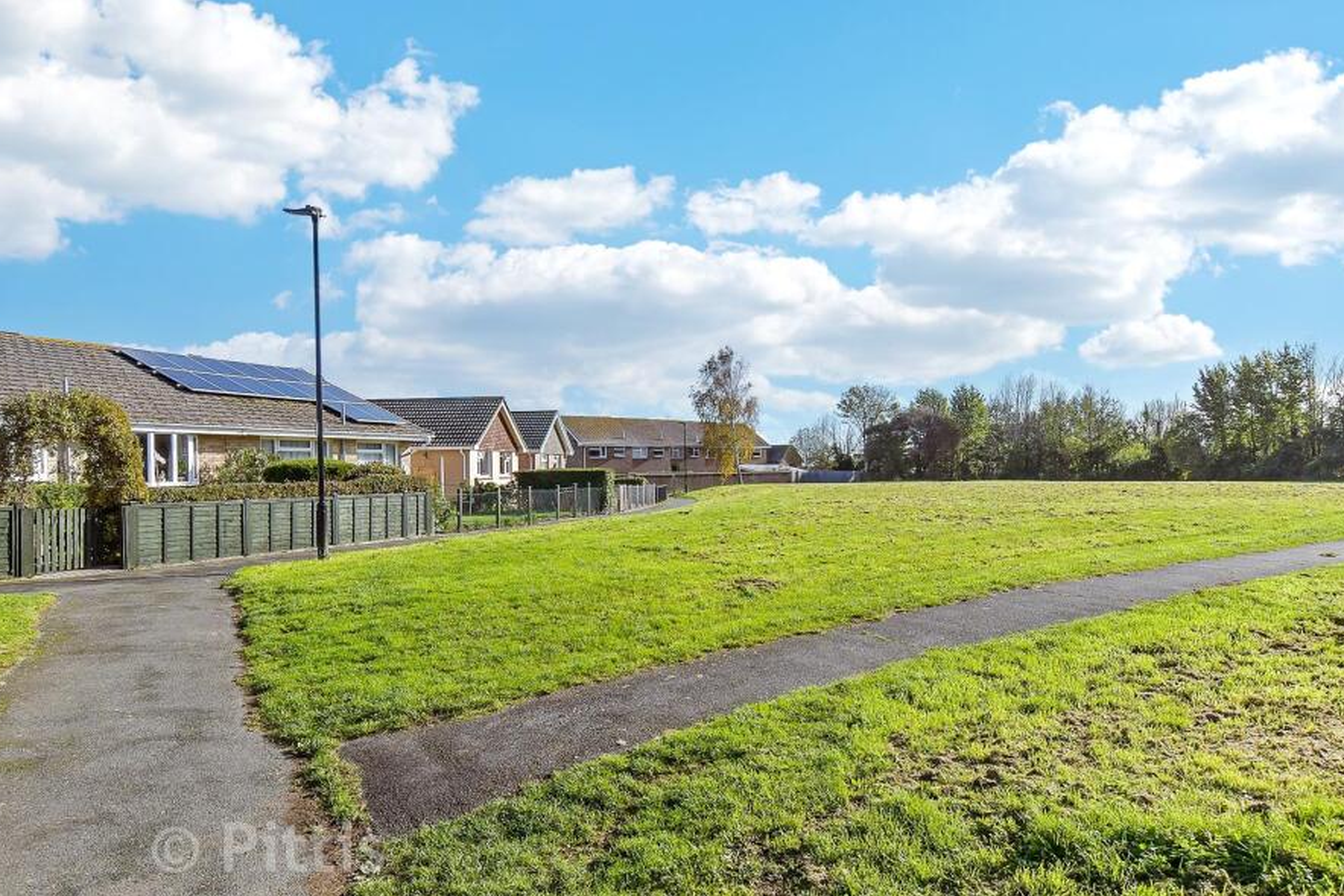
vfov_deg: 57.2
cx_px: 657
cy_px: 493
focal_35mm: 22
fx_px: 822
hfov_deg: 78.6
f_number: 8
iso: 500
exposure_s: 1/1600
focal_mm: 13
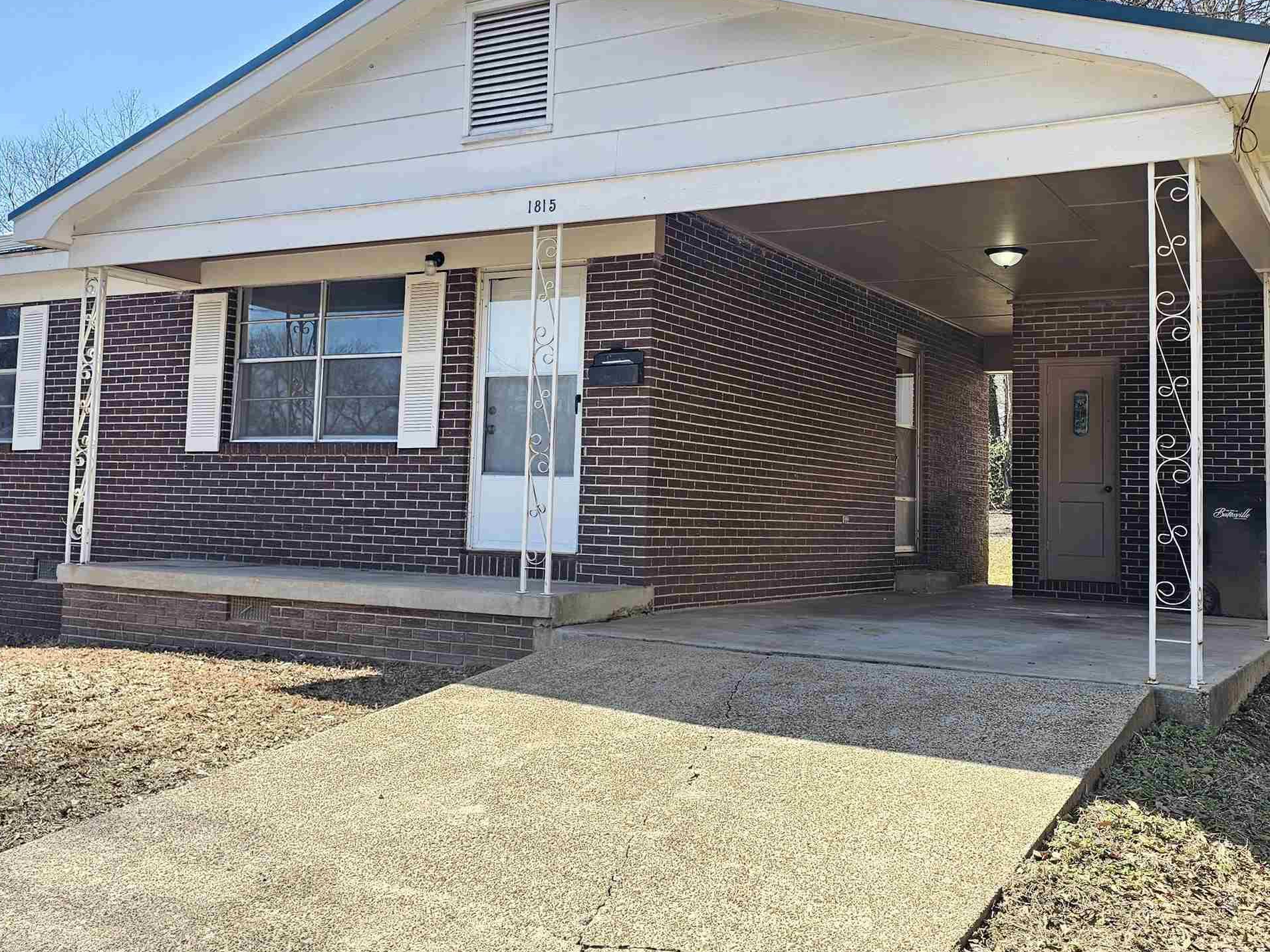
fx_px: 1357
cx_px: 569
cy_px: 406
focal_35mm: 37
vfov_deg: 38.6
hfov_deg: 50.1
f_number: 1.7
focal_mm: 6.3
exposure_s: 1/120
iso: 12
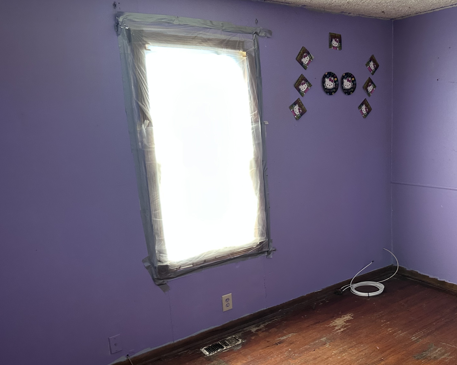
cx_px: 320
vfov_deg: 44.4
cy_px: 209
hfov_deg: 52.7
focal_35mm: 33
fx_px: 446
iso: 500
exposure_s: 1/60
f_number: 1.78
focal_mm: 6.86
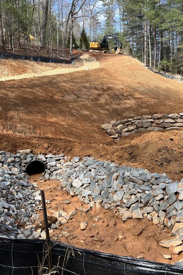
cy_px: 141
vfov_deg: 51.9
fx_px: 282
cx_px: 115
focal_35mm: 37
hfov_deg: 35.7
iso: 50
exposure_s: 1/1468
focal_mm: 5.7
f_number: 1.5
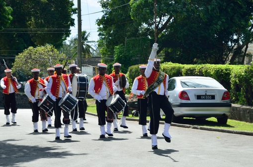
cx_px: 134
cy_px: 75
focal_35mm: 114
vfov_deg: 12.0
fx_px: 797
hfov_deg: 18.0
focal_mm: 55
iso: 100
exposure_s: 1/160
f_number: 8
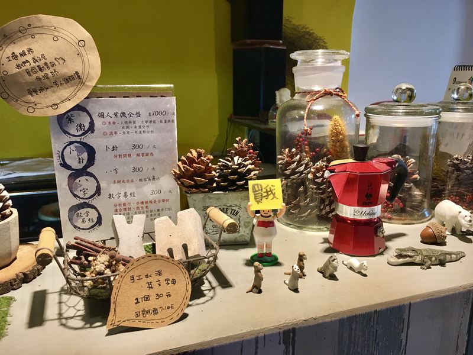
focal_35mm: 29
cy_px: 178
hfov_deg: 61.7
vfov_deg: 48.2
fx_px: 396
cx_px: 236
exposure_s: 1/30
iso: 32
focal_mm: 4.15
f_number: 2.2
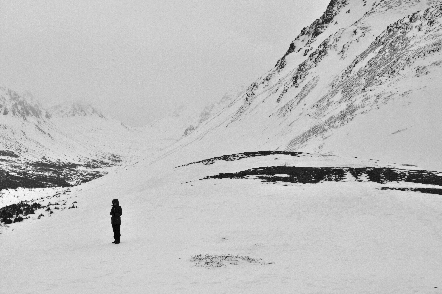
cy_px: 147
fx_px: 699
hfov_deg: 35.1
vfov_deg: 23.7
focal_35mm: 57
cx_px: 221
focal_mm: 38
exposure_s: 1/60
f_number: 8
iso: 250
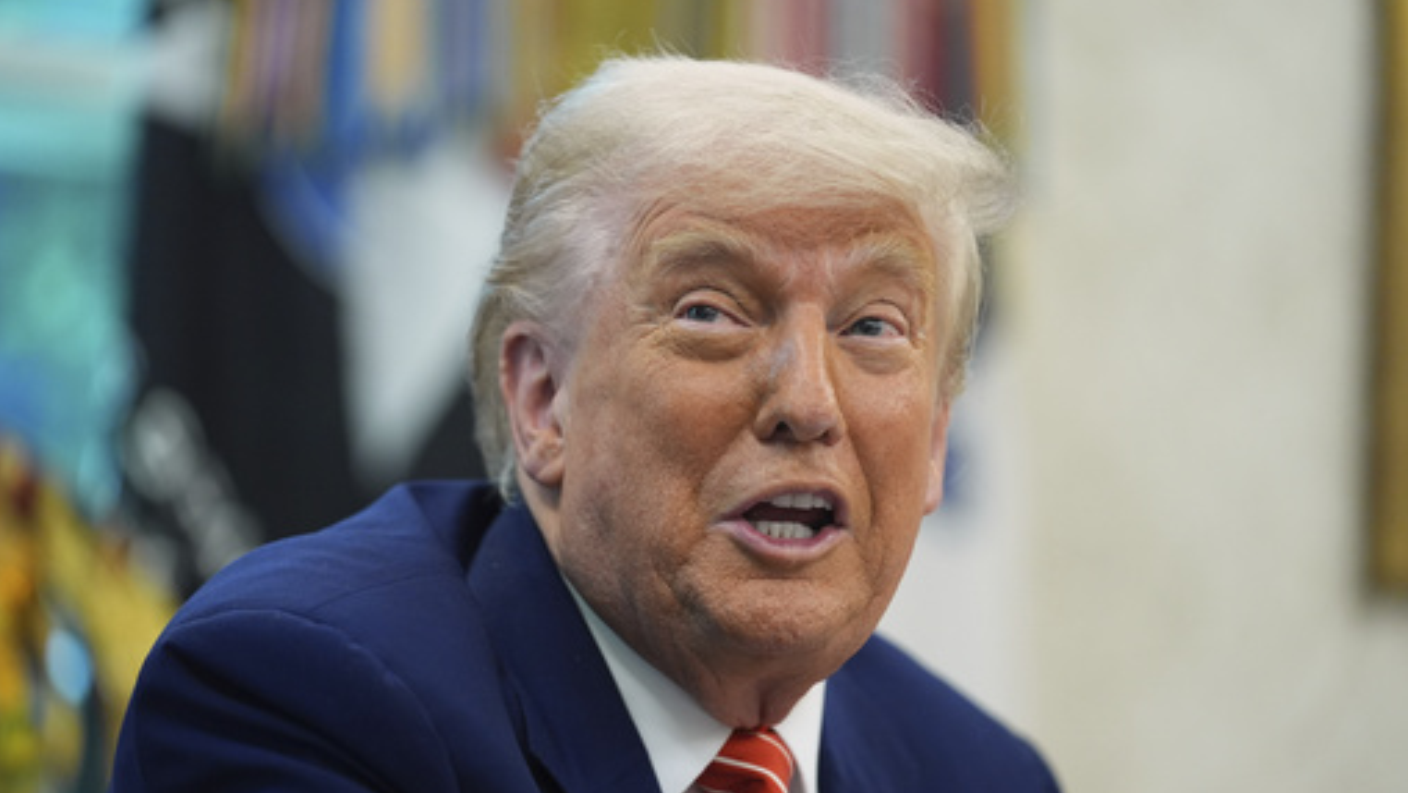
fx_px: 5788
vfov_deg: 7.8
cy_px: 456
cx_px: 704
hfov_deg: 13.9
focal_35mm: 155
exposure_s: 1/250
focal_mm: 147
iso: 2000
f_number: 2.8
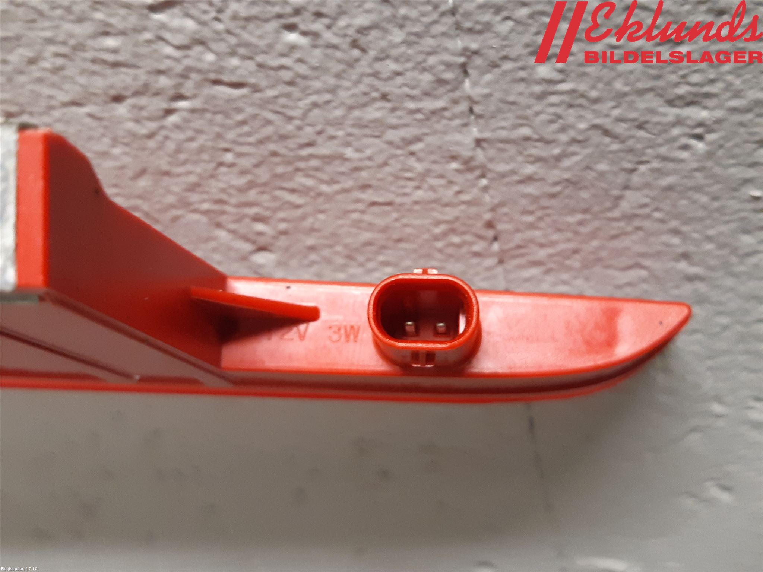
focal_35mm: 26
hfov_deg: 67.3
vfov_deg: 53.1
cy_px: 286
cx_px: 382
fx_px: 573
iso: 250
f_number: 1.7
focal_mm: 3.93
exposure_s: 1/33
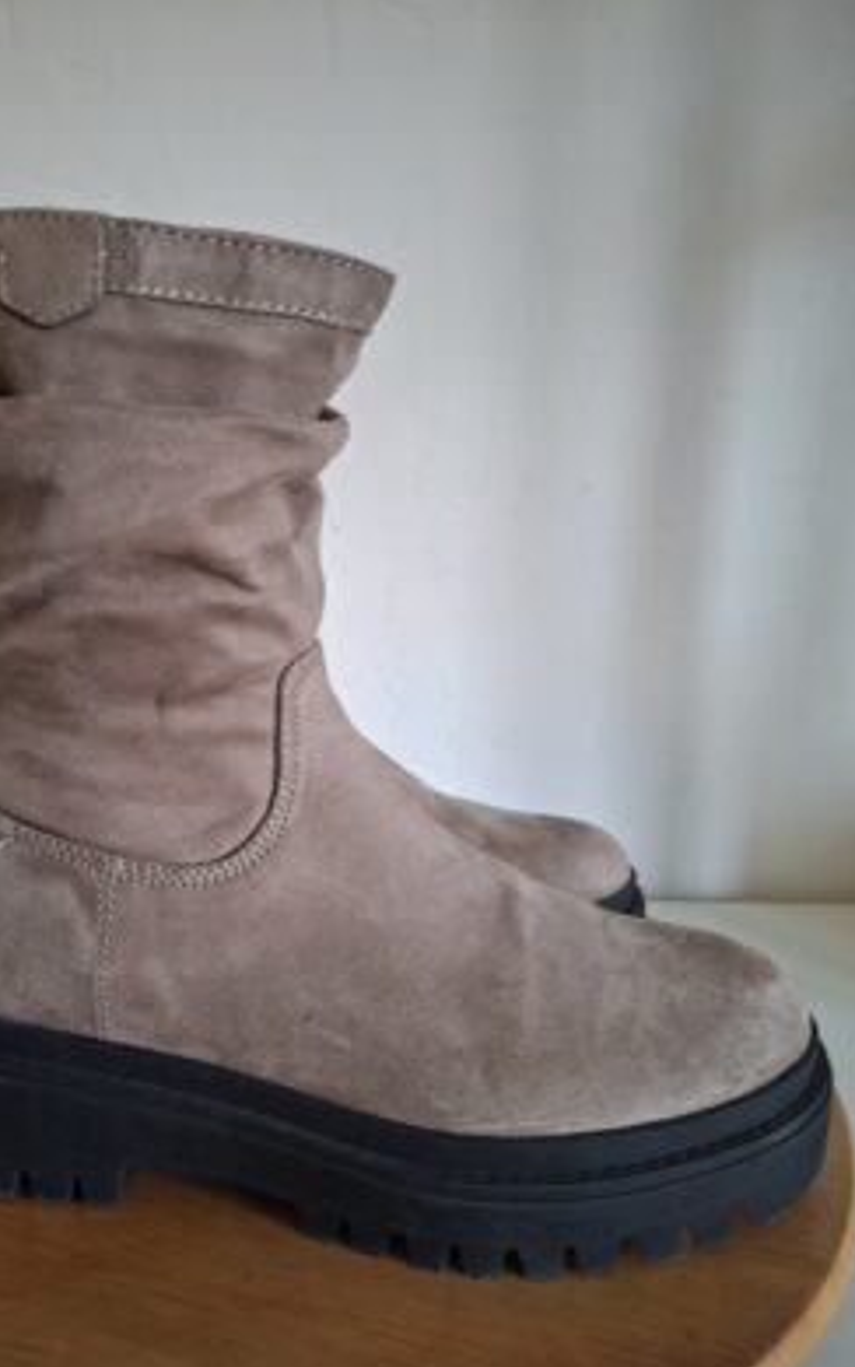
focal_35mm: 25
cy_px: 694
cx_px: 343
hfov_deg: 49.0
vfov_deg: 72.5
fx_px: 931
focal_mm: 5.54
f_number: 1.8
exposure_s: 1/30
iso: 250
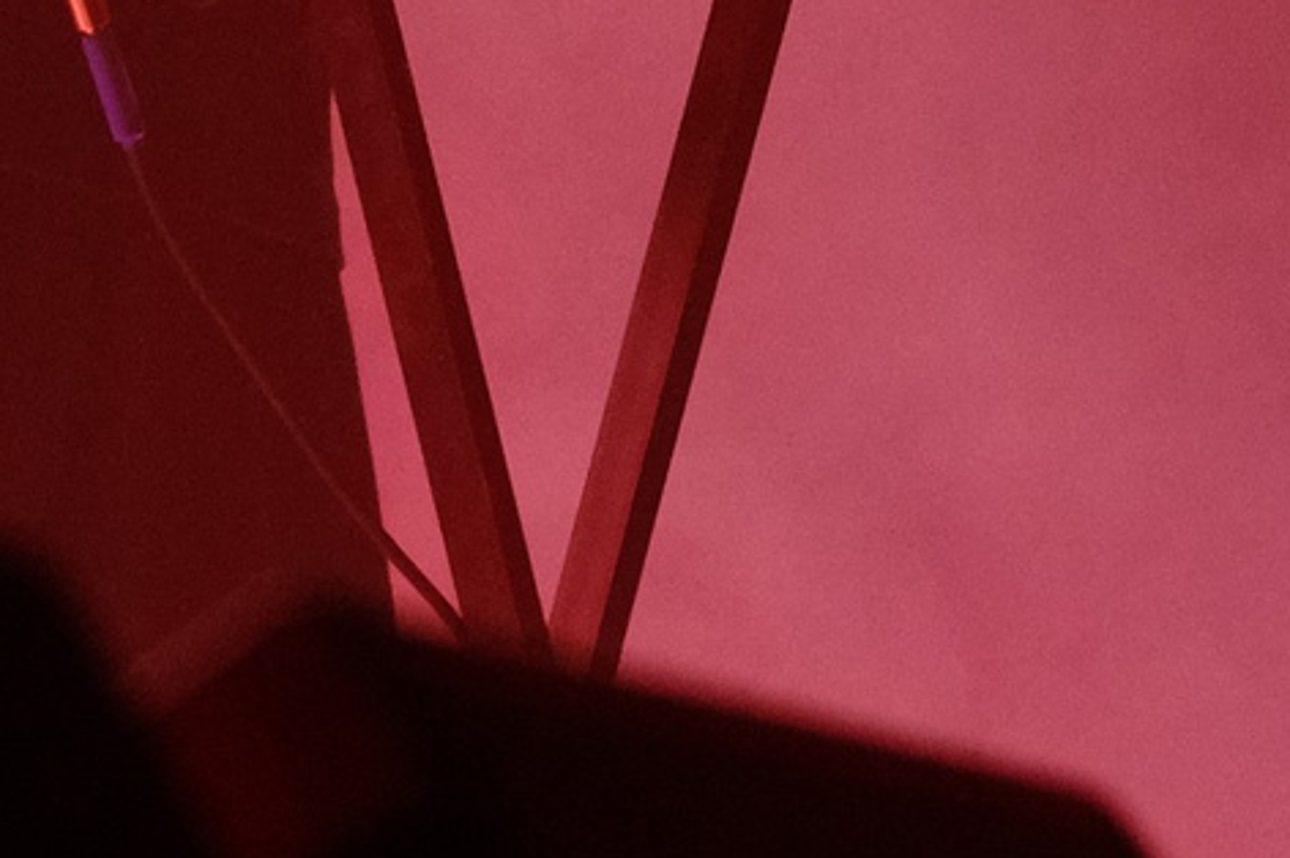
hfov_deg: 4.5
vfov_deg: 3.0
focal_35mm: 456
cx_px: -558
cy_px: -955
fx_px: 16328
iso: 1600
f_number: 1.8
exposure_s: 1/800
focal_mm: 56
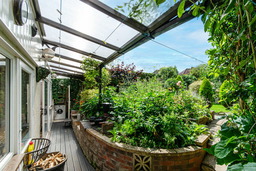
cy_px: 86
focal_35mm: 15
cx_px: 128
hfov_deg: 100.4
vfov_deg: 77.3
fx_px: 107
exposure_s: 1/320
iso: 200
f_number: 10
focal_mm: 10
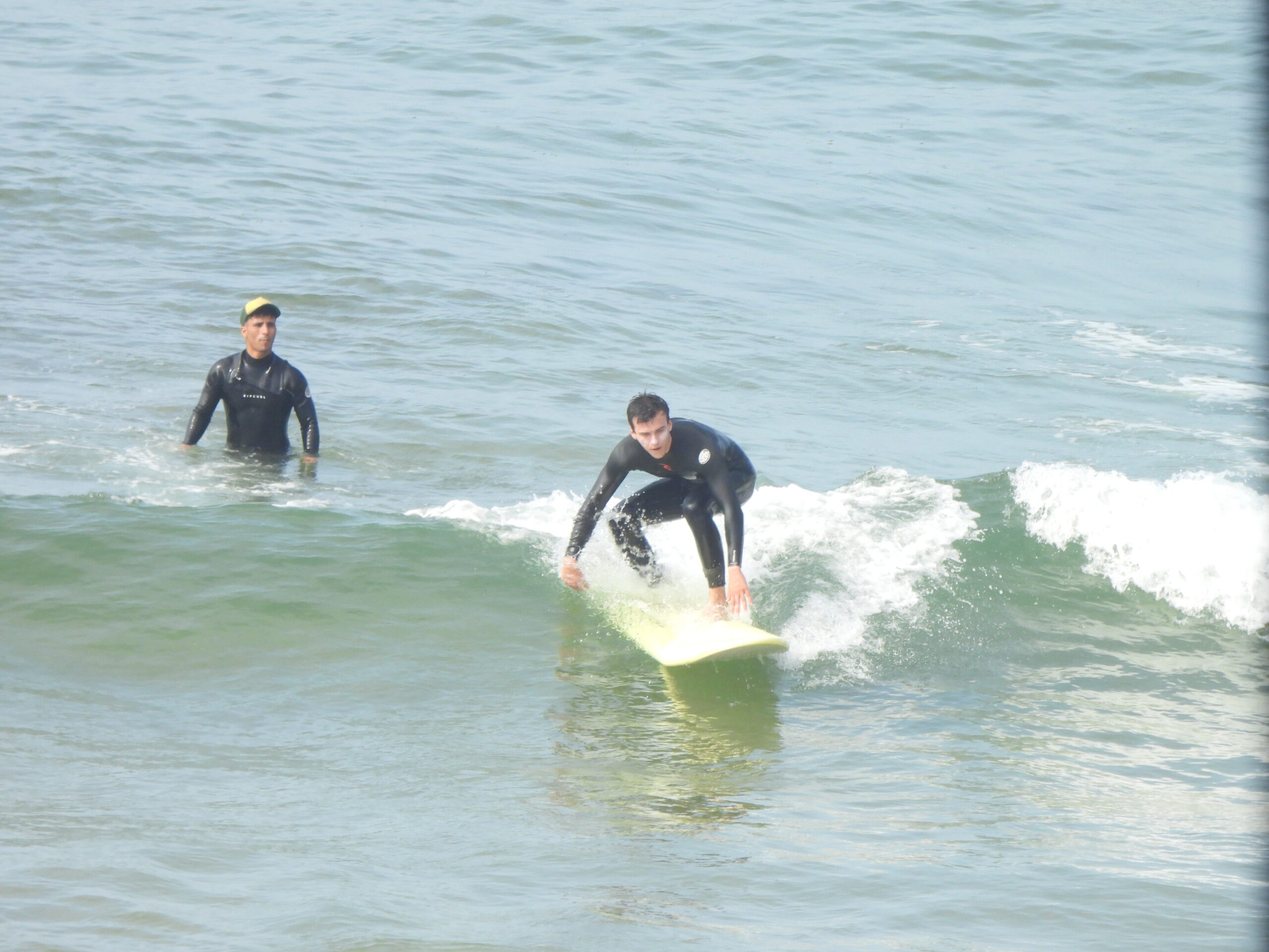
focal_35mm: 950
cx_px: 634
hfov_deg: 2.1
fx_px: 34826
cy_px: 476
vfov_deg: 1.6
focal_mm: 170
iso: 320
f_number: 6.3
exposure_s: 1/500
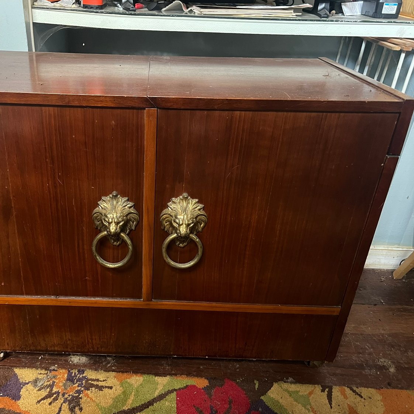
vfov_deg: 52.5
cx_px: 155
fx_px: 419
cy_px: 206
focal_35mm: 31
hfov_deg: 52.0
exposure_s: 1/32
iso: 640
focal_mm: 5.7
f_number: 1.5
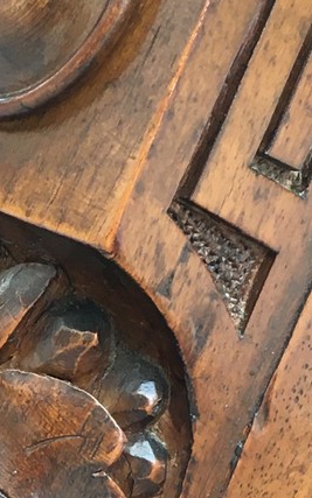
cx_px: -113
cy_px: 582
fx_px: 1958
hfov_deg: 8.9
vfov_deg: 14.1
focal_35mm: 144
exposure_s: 1/33
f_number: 2.2
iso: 25
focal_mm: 4.15
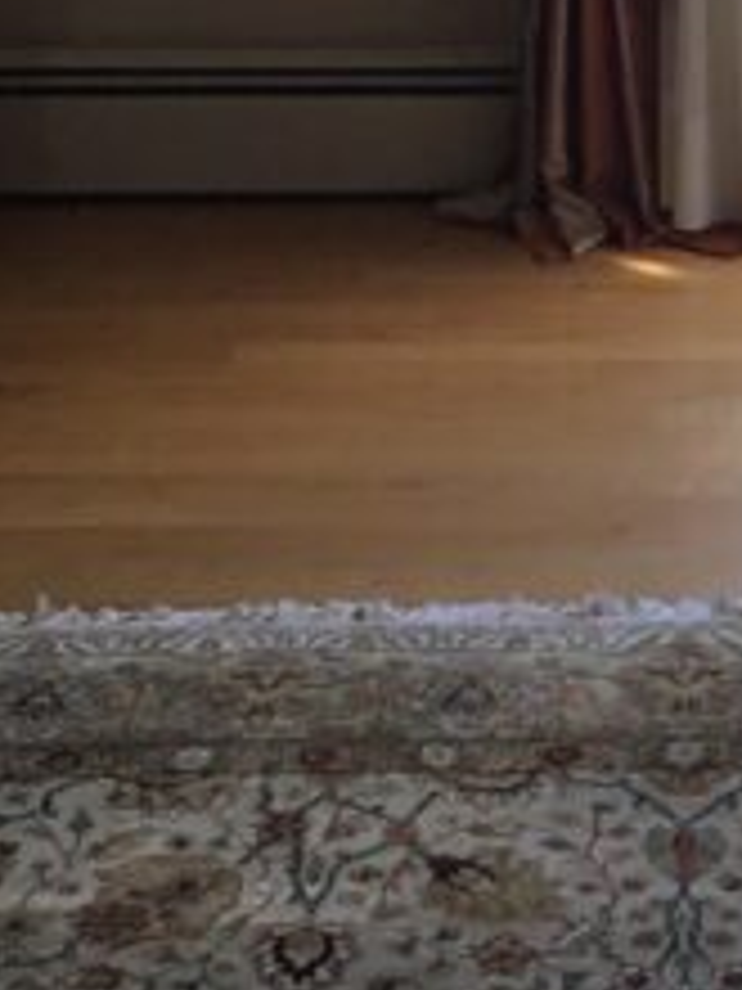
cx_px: 854
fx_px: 4116
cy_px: -396
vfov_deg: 13.1
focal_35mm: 144
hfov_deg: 10.2
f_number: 2.4
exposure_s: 1/60
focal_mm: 3.3
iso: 32
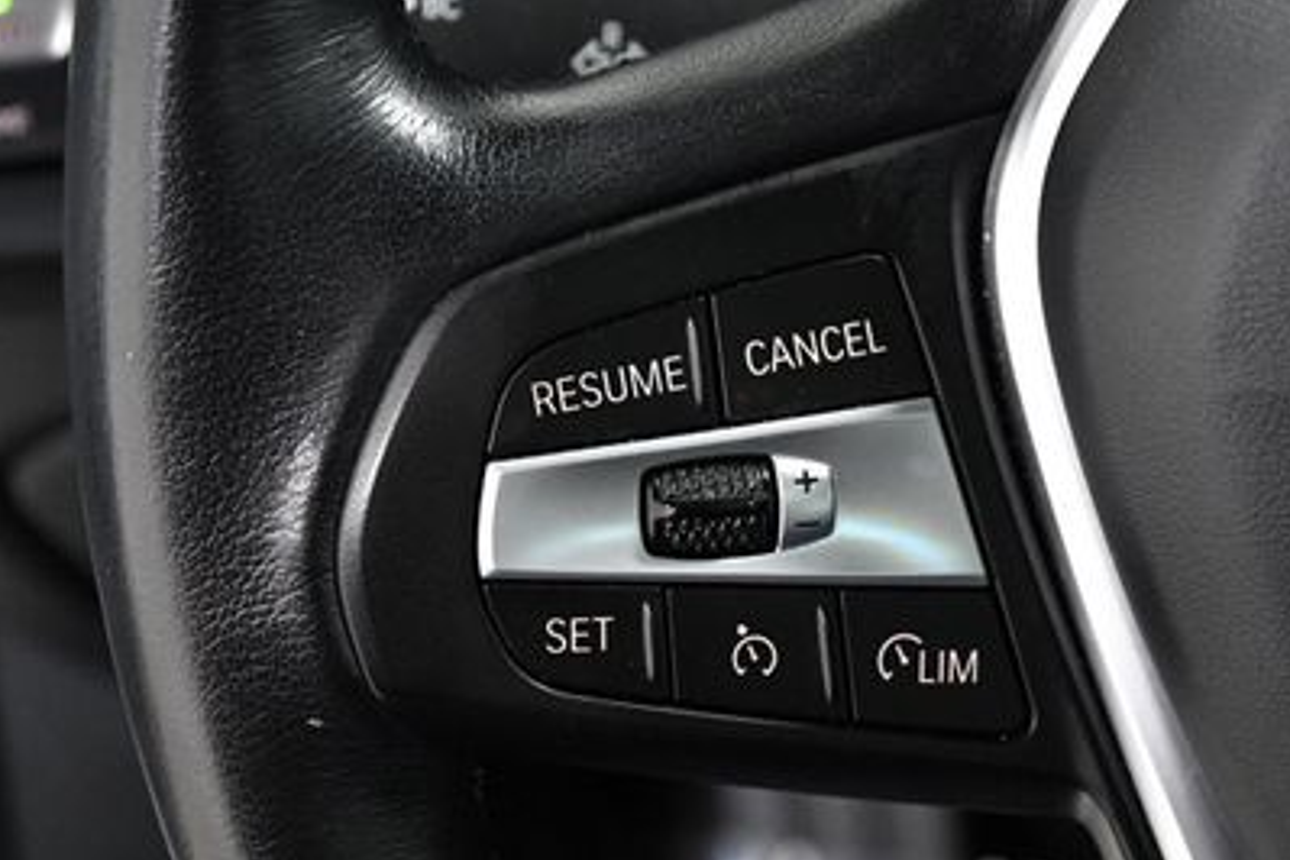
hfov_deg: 20.1
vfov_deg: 13.5
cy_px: 317
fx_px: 3619
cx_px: 944
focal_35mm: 101
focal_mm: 42
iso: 2500
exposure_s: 1/125
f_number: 5.6
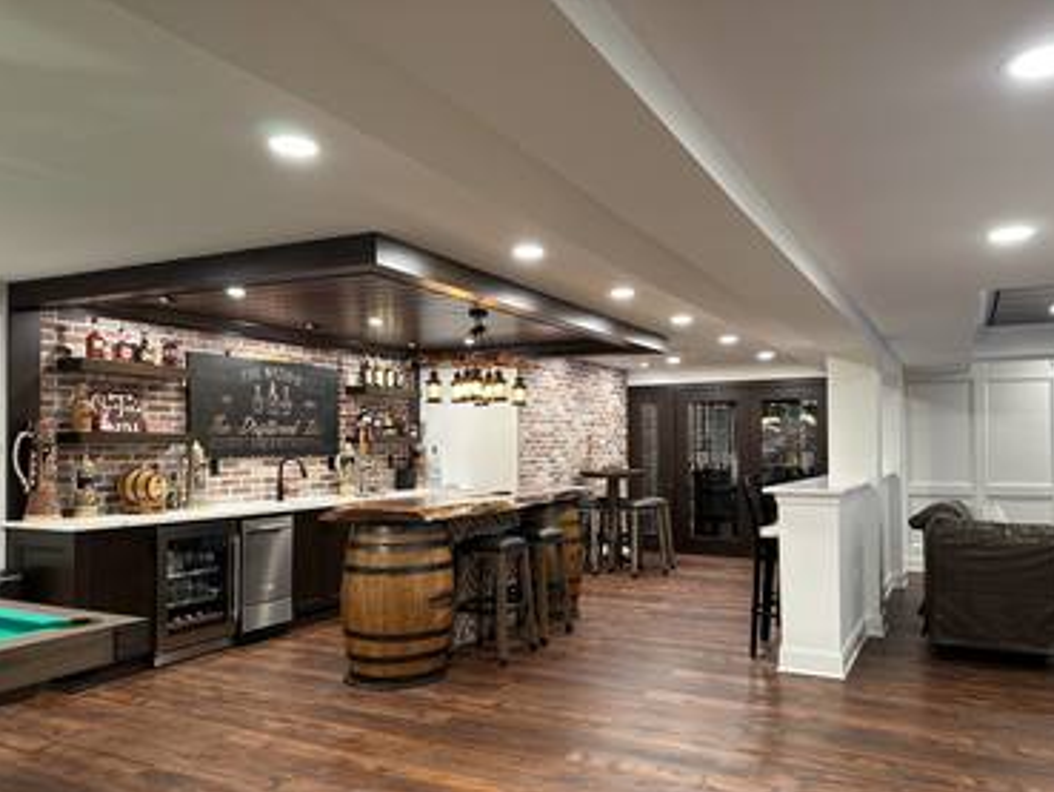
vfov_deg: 53.0
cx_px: 566
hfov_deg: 67.2
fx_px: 792
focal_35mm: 26
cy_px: 426
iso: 200
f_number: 1.78
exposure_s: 1/60
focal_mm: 6.86
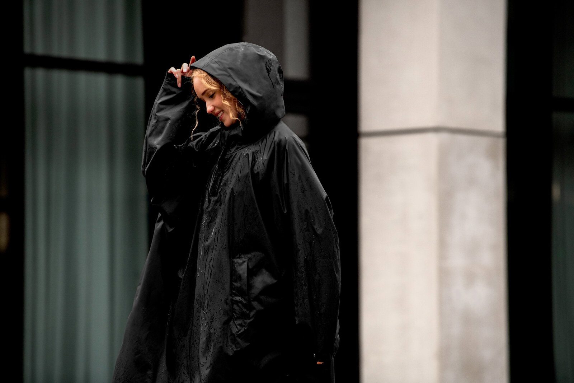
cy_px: 192
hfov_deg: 10.3
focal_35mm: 200
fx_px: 3189
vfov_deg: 6.9
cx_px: 287
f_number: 4
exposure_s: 1/800
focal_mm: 200
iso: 1250
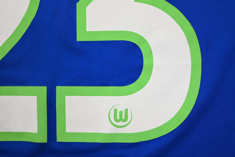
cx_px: 118
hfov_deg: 49.5
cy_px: 78
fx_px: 255
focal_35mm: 39
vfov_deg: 34.2
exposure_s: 1/125
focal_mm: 39
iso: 200
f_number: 5.3
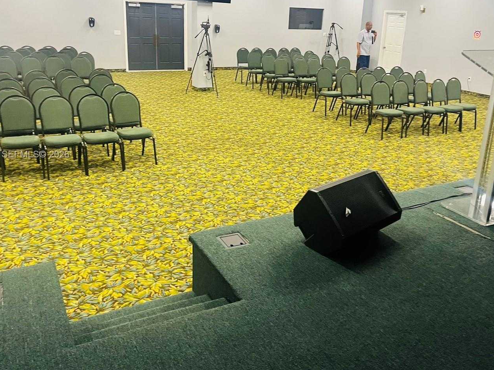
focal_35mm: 33
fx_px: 471
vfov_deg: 42.8
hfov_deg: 55.3
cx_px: 261
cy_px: 155
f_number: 1.6
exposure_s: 1/60
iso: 200
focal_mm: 5.1
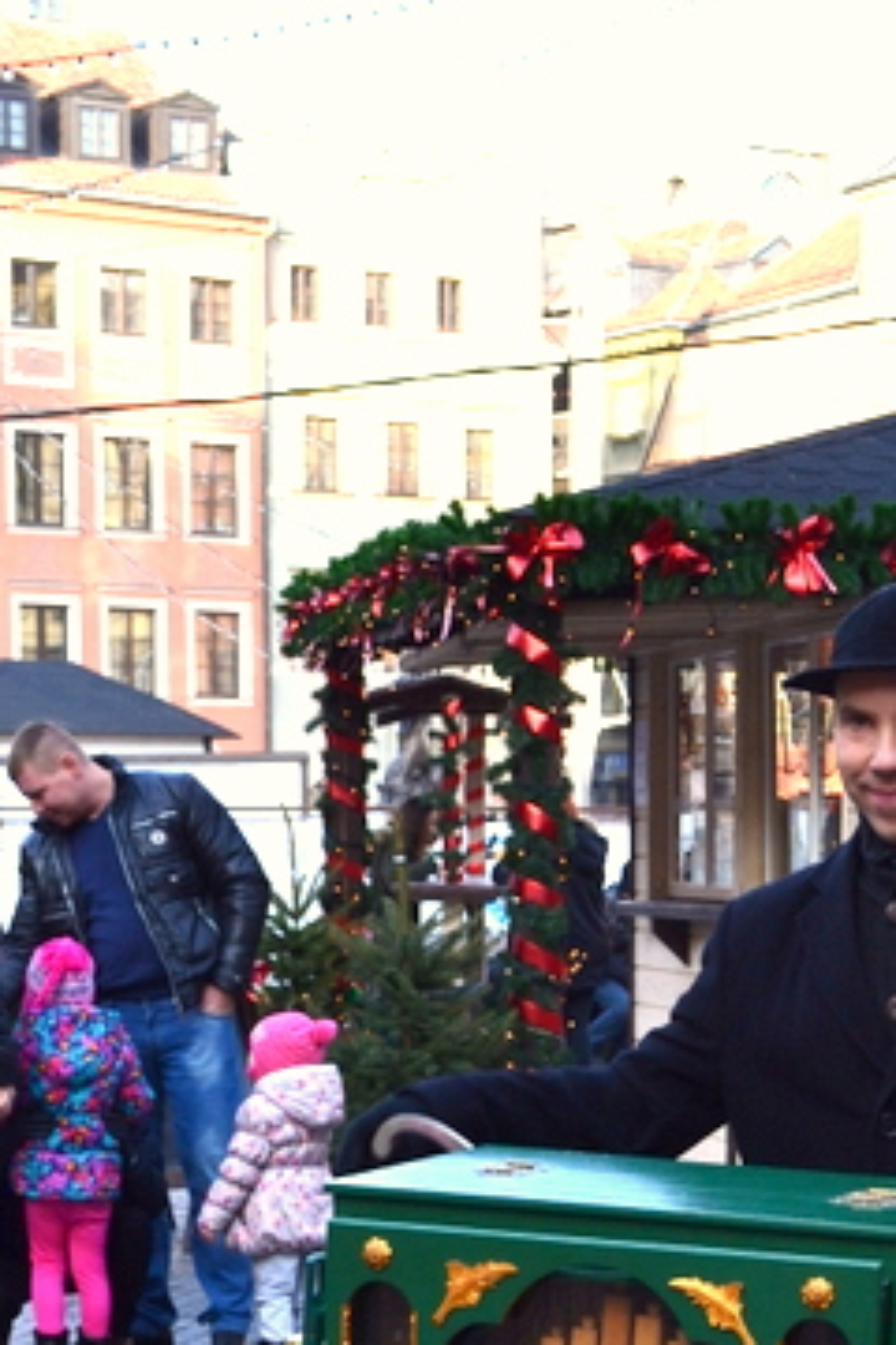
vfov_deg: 19.6
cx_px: 653
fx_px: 3733
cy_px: 1461
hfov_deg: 13.6
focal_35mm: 100
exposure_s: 1/125
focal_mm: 30
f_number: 9
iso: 400
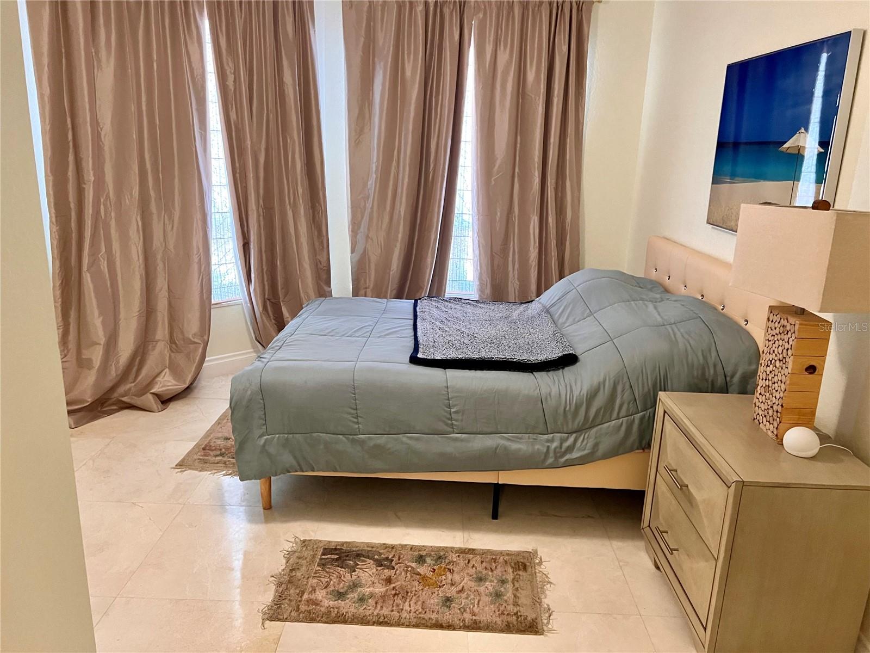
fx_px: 653
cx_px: 435
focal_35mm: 26
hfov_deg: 67.3
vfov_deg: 53.1
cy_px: 326
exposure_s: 1/60
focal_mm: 5.7
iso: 400
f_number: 1.5
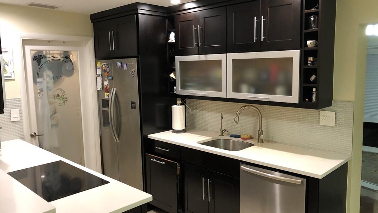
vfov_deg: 37.8
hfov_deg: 62.6
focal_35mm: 31
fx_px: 311
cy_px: 106
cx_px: 191
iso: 100
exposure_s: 1/13
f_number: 1.8
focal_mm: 3.99
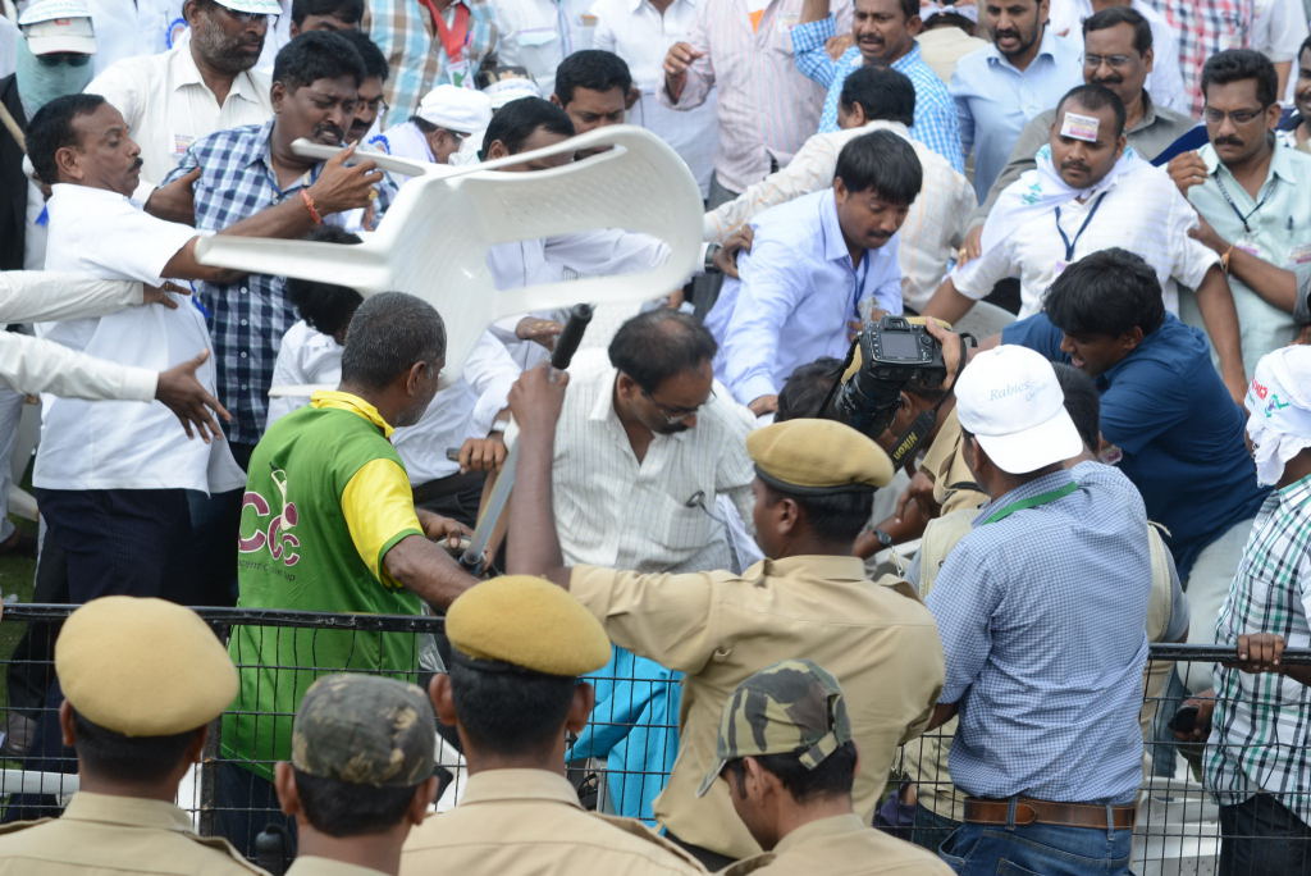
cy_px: 438
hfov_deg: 16.8
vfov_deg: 11.3
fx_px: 4445
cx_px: 656
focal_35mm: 122
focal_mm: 122
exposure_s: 1/160
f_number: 9
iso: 200
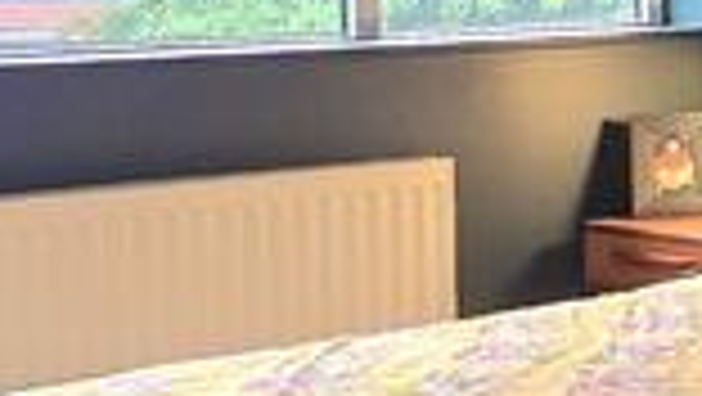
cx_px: 909
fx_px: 1695
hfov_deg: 21.2
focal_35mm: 91
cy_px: -36
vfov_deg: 13.1
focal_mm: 2.2
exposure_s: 1/50.3
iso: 160
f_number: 2.2
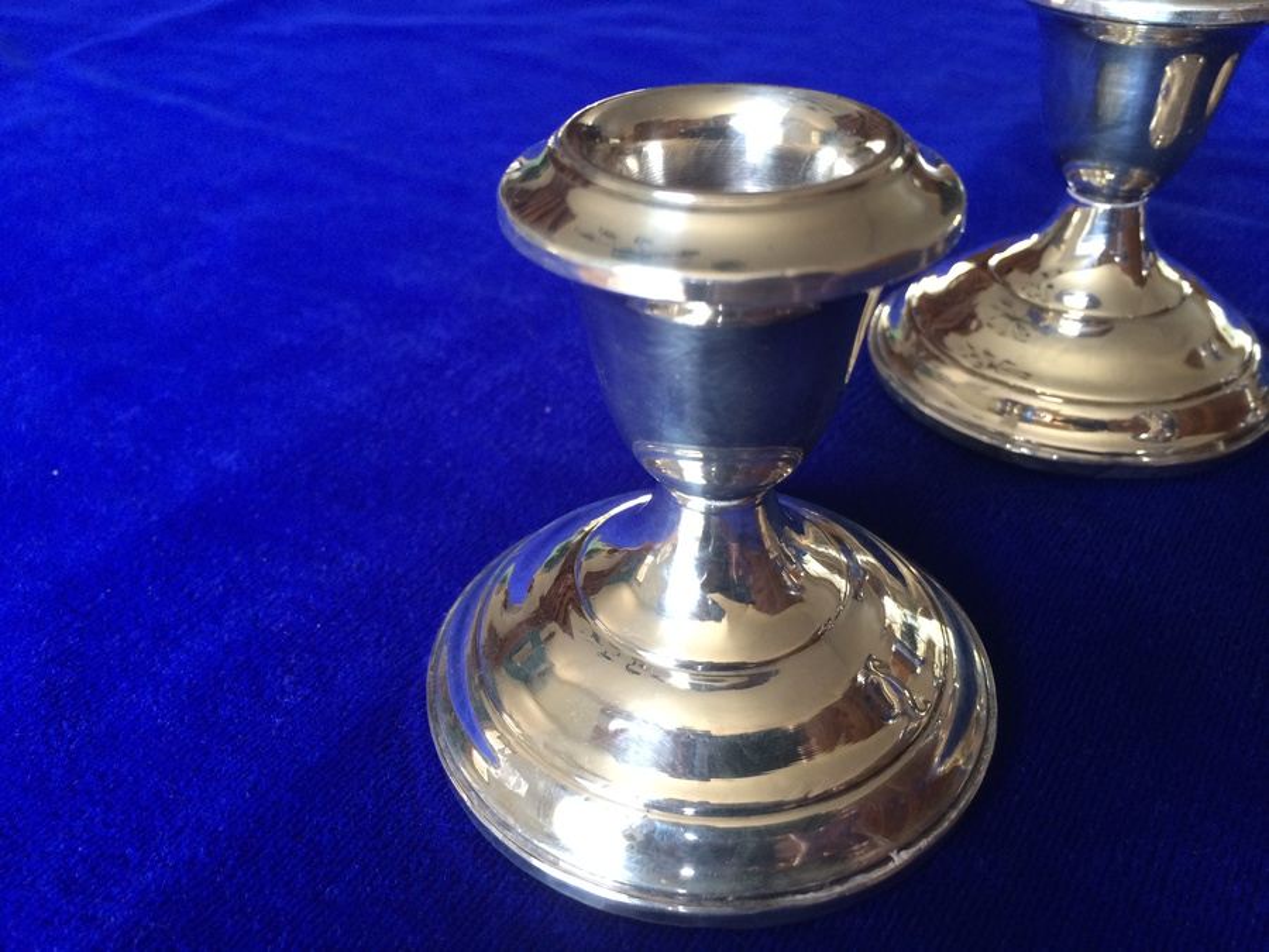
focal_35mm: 30
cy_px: 476
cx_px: 634
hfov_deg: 60.0
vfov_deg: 46.8
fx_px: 1100
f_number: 2.2
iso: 125
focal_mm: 4.12
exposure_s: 1/30
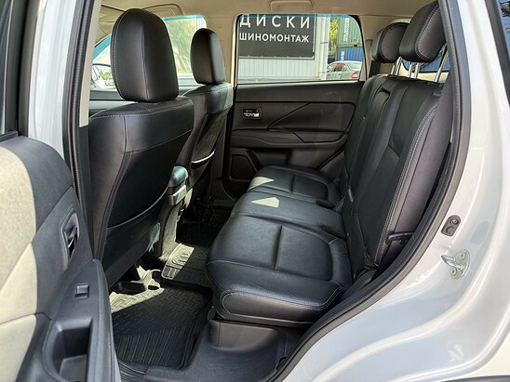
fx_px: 354
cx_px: 255
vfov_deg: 56.8
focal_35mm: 24
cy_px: 191
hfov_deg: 71.6
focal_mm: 6.76
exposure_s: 1/243
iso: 125
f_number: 1.78
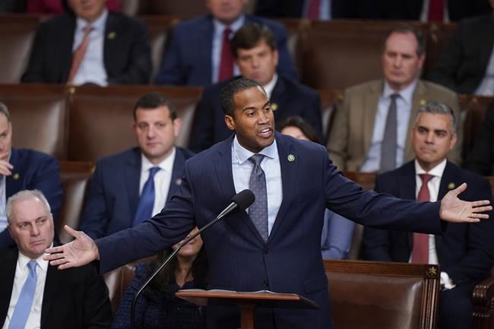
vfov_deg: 3.4
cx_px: 247
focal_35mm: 400
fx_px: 5487
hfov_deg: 5.2
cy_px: 164
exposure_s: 1/640
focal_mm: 400
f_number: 2.8
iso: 5000
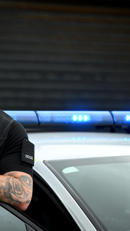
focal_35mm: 260
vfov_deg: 8.3
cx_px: 0
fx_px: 1593
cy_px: 115
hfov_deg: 4.7
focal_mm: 165
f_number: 3.2
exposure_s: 1/1250
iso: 200
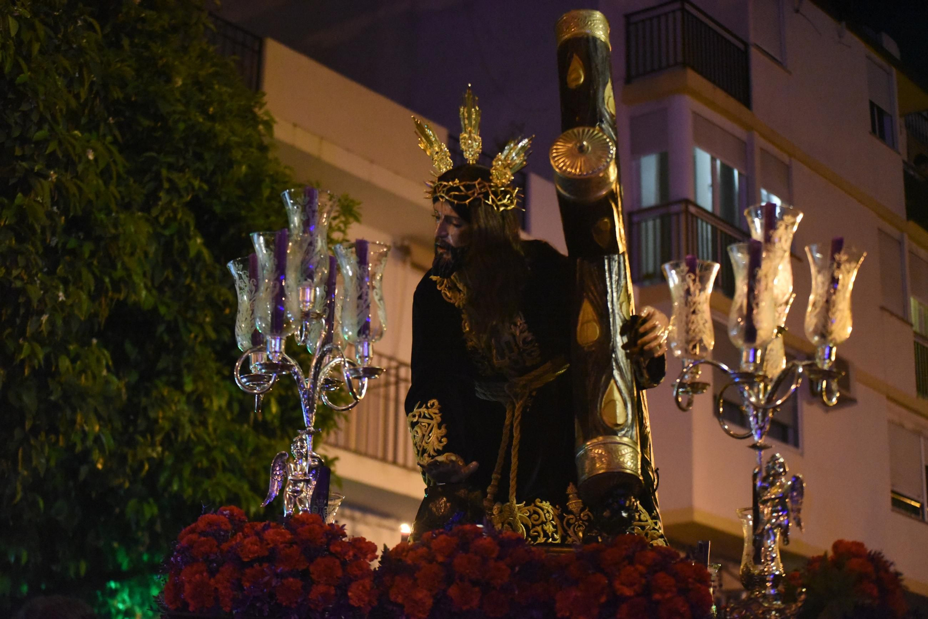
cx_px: 464
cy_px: 310
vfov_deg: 19.5
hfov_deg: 28.8
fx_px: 1805
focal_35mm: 70
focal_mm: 70
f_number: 2.8
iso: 12800
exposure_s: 1/125
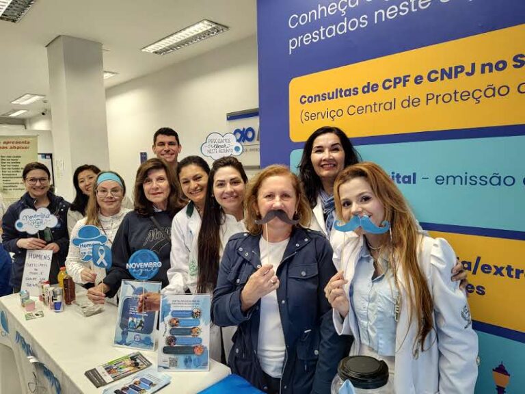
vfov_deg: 58.9
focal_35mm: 23
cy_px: 197
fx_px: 349
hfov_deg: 73.9
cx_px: 262
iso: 366
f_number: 1.8
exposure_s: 1/60
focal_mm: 5.56
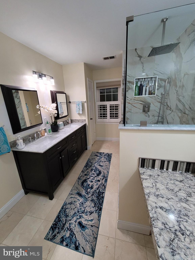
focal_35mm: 13
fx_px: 98
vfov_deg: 106.2
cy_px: 130
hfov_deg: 89.9
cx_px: 98
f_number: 2.2
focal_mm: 2.2
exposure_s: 1/60
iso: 320
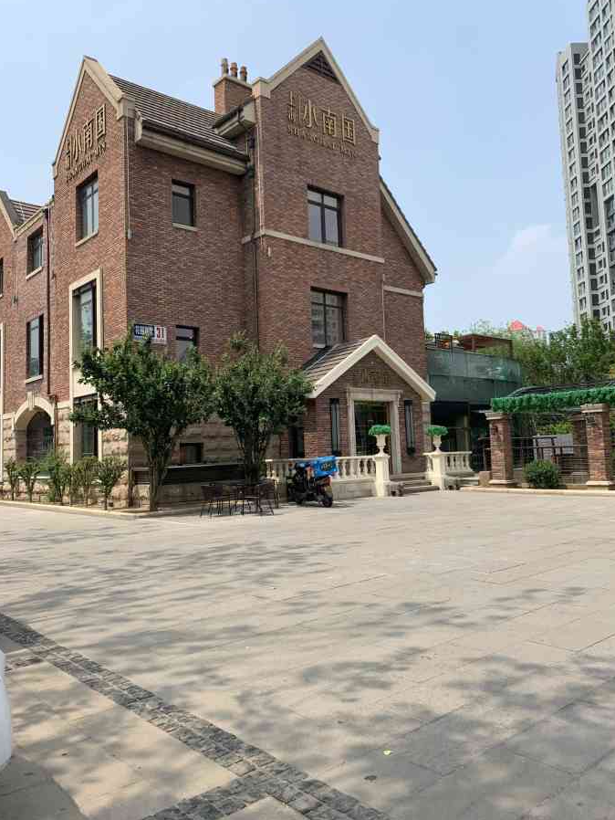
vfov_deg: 65.3
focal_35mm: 27
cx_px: 316
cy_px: 400
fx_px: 639
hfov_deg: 51.4
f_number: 1.8
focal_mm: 4.25
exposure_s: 1/2364
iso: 25
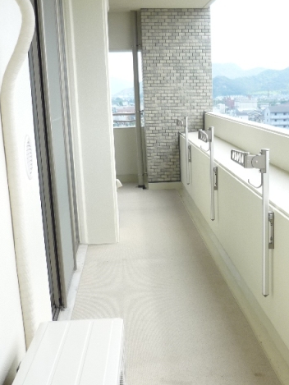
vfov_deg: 42.1
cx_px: 215
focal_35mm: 45
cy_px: 193
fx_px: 501
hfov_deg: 31.6
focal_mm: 5.5
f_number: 2.8
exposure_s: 1/250
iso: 100
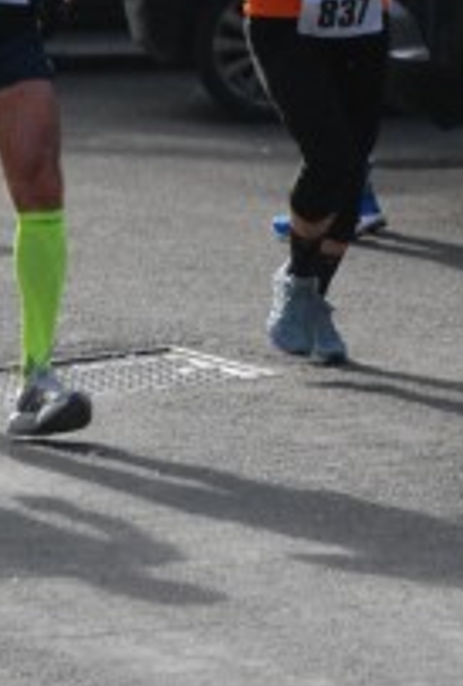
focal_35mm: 354
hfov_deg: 3.9
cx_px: 380
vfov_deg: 5.8
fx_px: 6771
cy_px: 280
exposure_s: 1/1600
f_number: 5.6
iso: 1000
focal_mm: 80
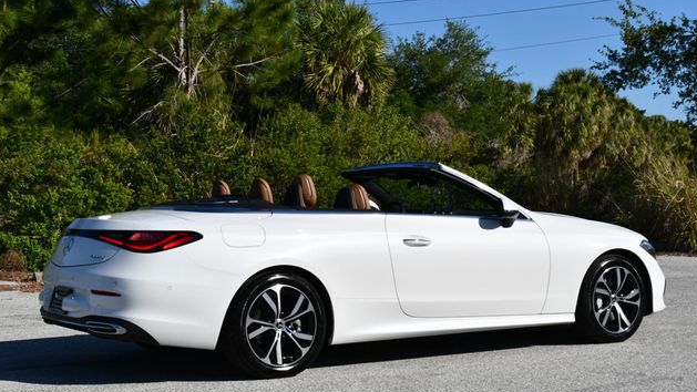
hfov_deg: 32.8
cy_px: 199
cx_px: 346
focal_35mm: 64
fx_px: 1183
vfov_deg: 18.8
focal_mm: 30
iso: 100
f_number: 9
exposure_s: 1/400
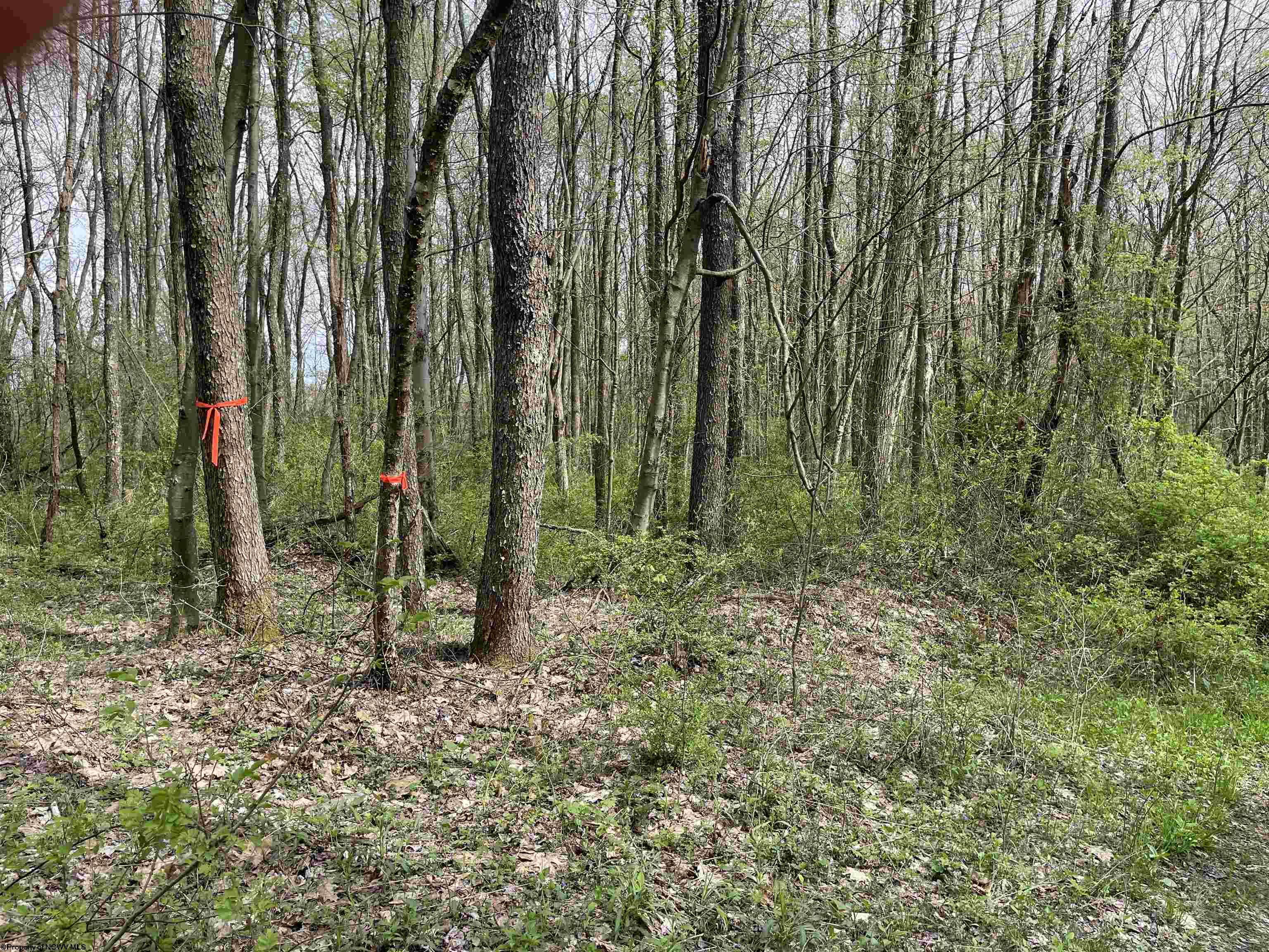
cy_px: 476
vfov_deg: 53.1
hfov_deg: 67.3
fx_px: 953
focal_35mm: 26
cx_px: 634
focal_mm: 4.2
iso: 32
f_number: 1.6
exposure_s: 1/812
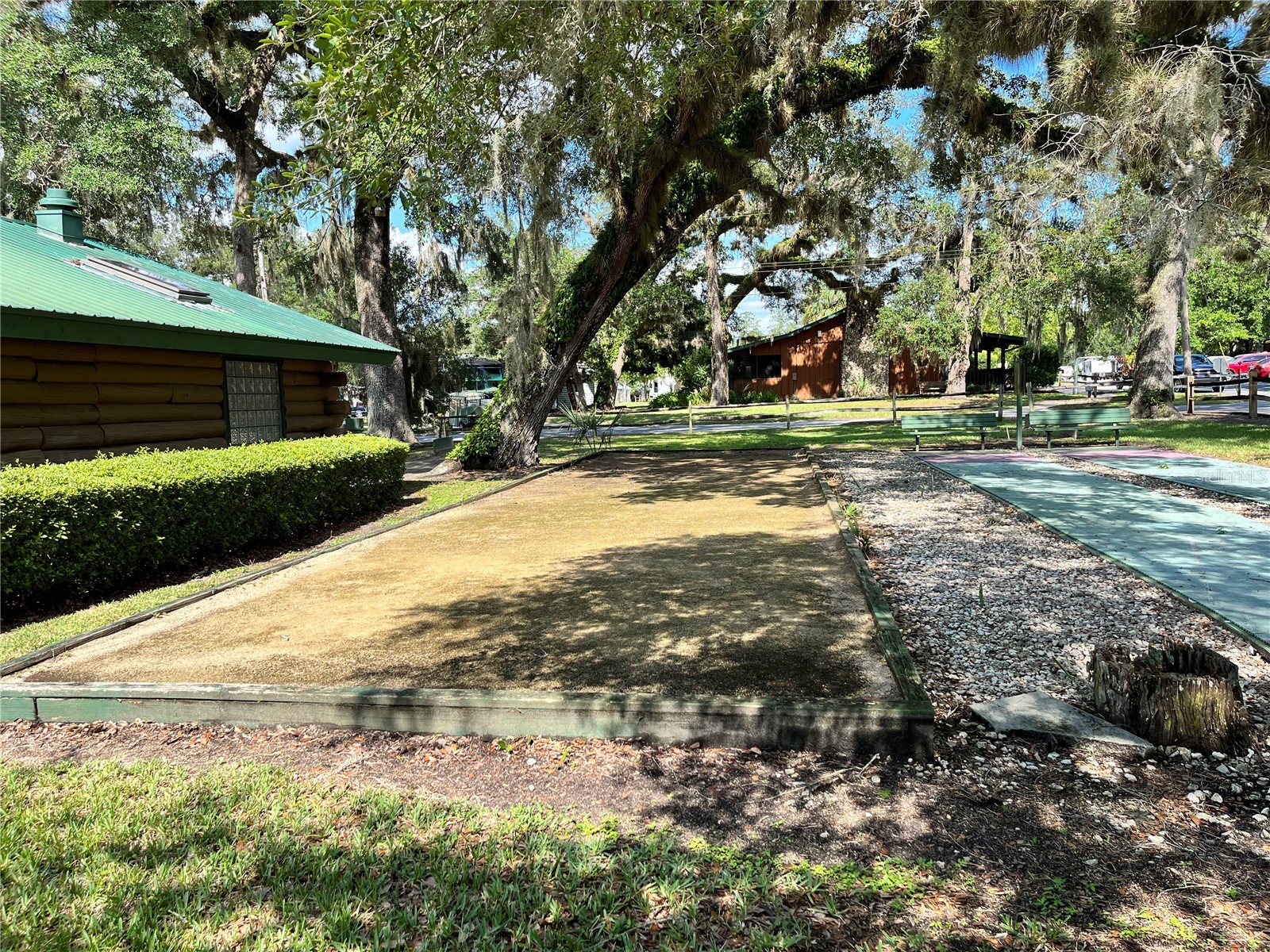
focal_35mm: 26
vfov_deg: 53.1
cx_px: 635
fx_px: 954
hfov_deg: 67.3
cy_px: 476
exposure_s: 1/1151
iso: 50
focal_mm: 5.1
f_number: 1.6
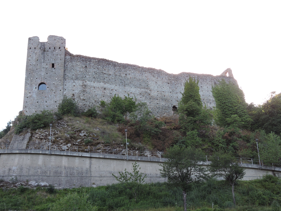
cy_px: 106
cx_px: 140
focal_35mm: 45
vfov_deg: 32.2
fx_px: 365
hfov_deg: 42.1
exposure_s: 1/100
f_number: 4
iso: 100
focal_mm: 8.1
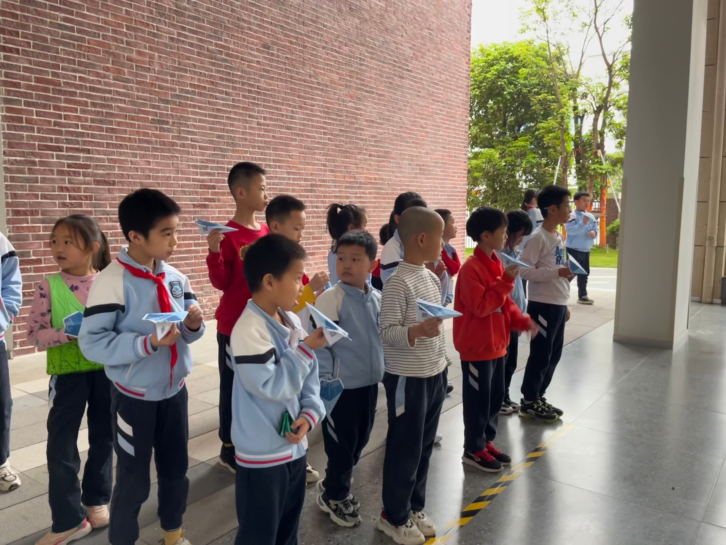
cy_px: 272
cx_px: 363
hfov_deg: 67.3
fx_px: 545
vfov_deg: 53.1
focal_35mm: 26
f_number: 1.6
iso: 200
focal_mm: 5.1
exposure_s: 1/60
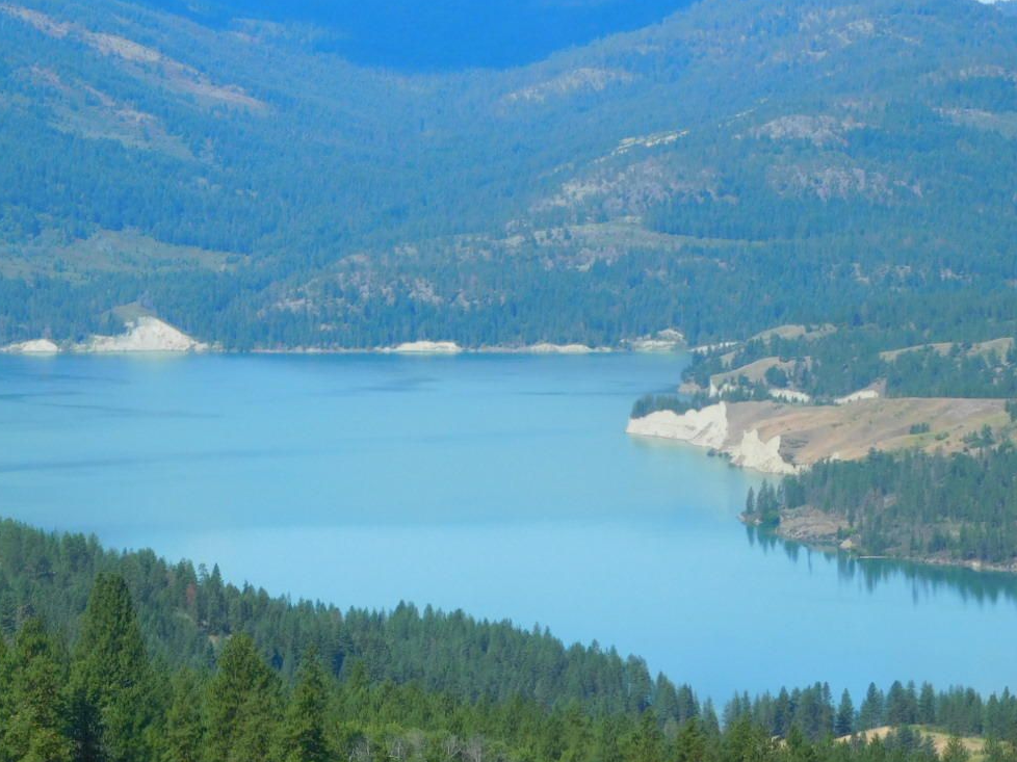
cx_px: 369
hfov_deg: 12.2
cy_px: 364
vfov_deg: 9.2
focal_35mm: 162
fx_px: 4758
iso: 125
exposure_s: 1/800
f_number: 4.6
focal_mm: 17.6
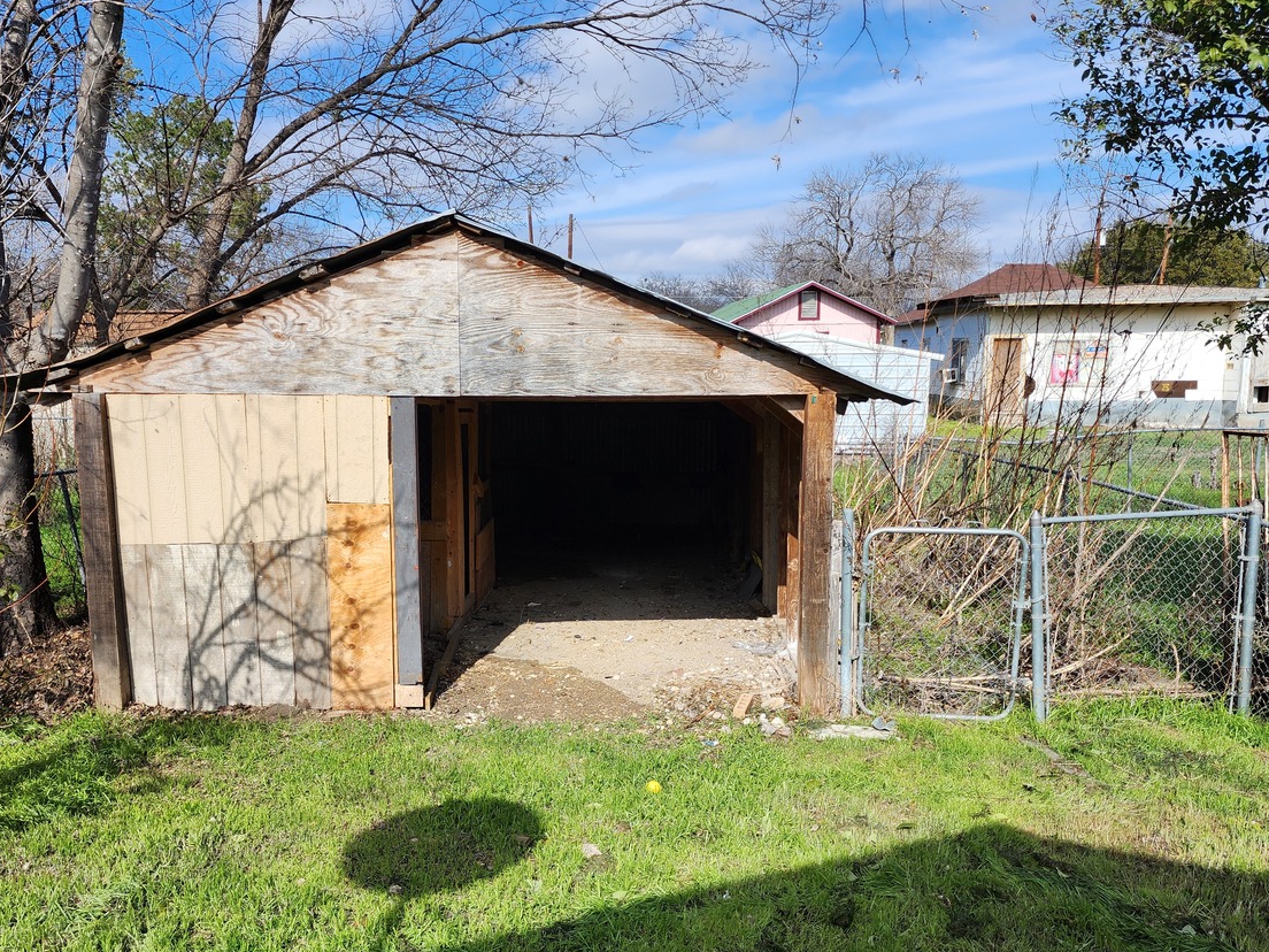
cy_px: 513
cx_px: 591
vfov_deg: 46.8
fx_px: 1100
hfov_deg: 59.9
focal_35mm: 30
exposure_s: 1/937
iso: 12
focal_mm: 6.4
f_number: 1.8
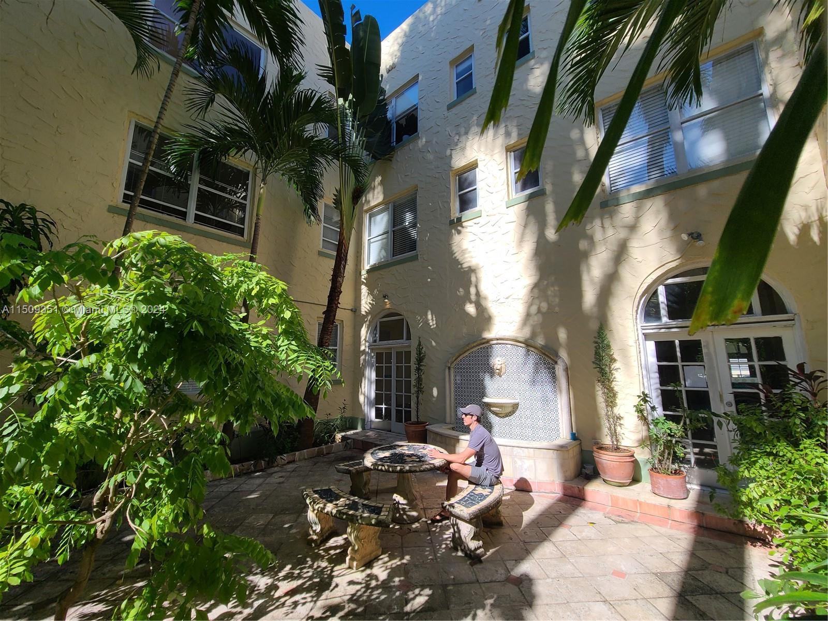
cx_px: 414
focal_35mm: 13
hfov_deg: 106.2
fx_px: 311
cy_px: 310
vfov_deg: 89.9
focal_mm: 2.2
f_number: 2.2
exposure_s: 1/1448
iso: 50
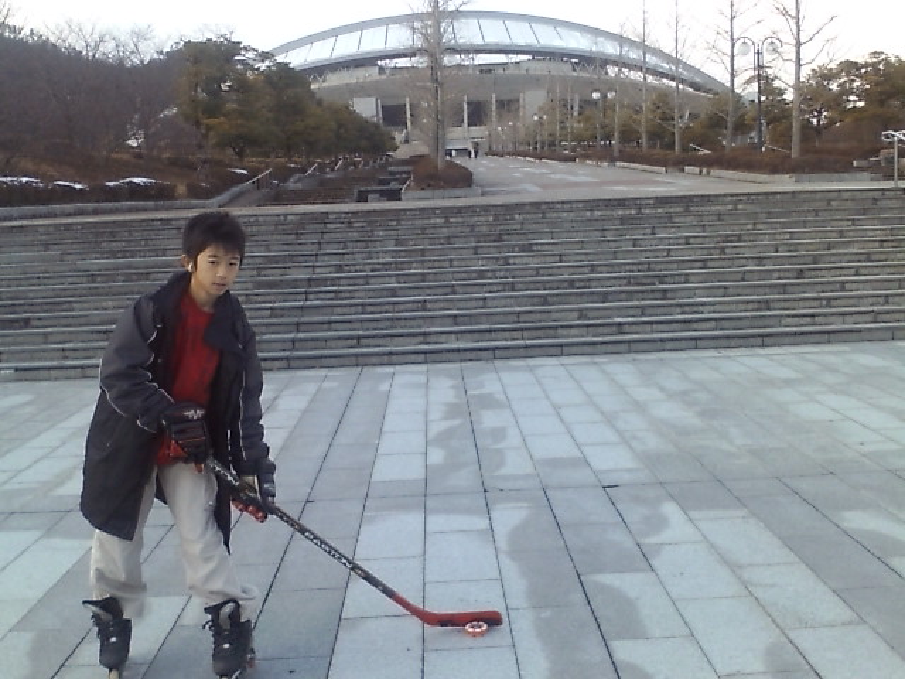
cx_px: 452
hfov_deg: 61.7
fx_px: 758
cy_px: 340
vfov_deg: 48.2
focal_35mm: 29
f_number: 3.5
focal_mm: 3.73
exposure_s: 1/100
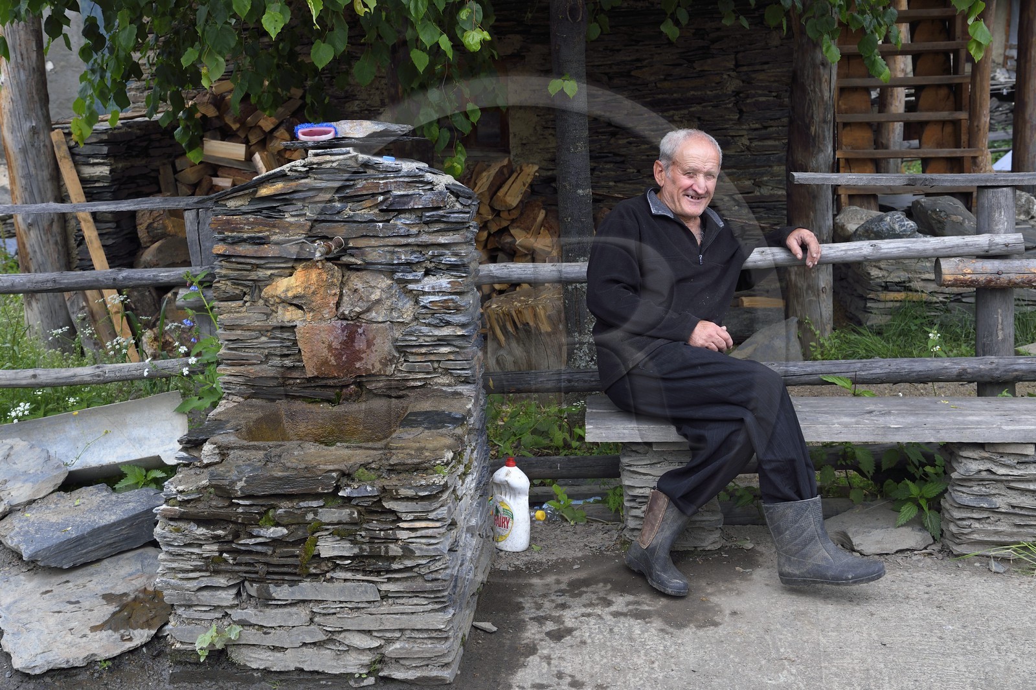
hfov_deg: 43.6
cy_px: 345
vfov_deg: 29.9
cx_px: 518
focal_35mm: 45
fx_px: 1295
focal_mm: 45
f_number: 8
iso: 400
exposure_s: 1/200
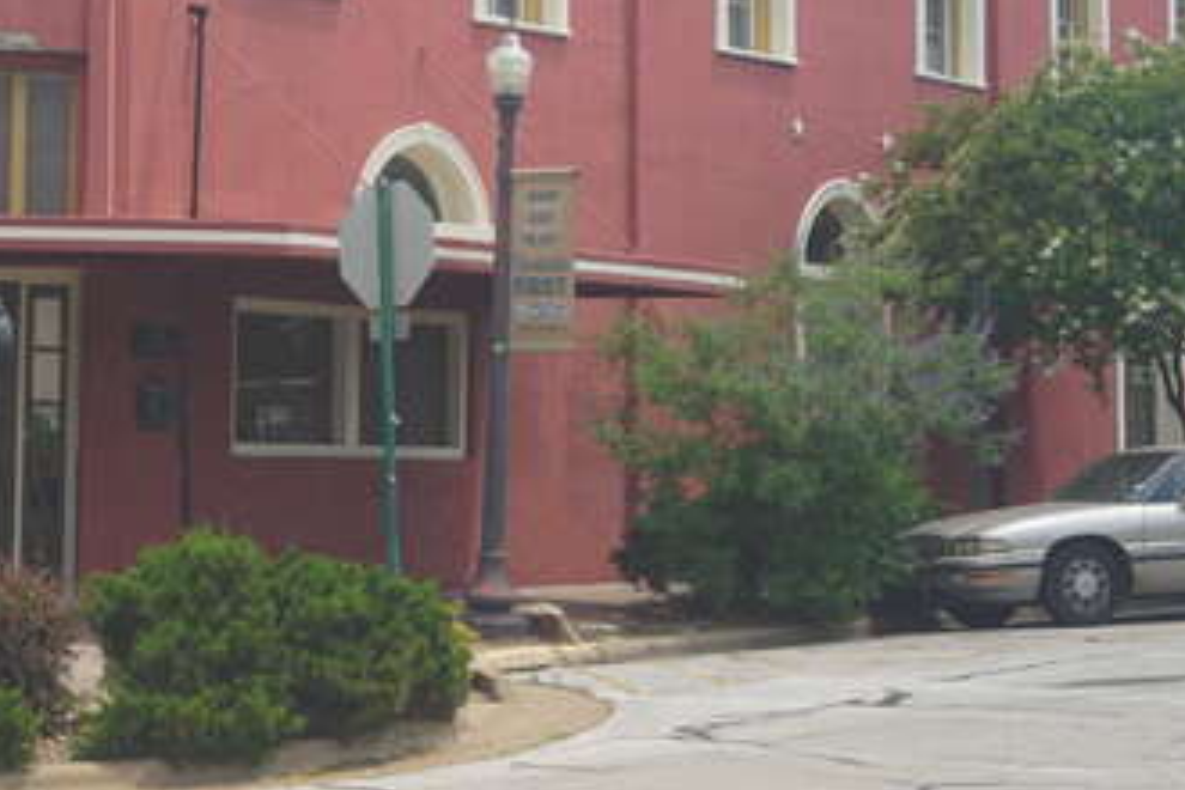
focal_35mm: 98
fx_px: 3233
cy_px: 84
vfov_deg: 13.8
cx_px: 309
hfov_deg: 20.6
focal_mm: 27
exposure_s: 1/125
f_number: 11
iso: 100
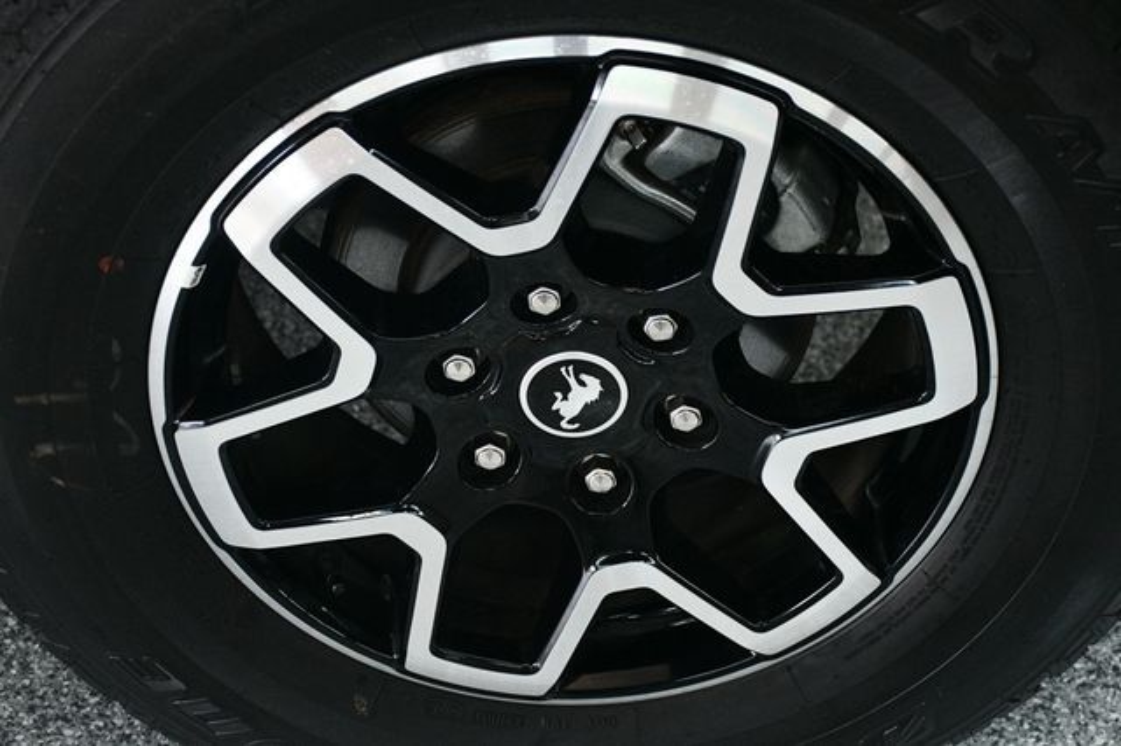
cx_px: 560
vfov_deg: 18.9
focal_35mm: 72
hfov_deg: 28.1
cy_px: 373
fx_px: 2241
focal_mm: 48
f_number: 4.5
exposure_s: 1/125
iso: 3200
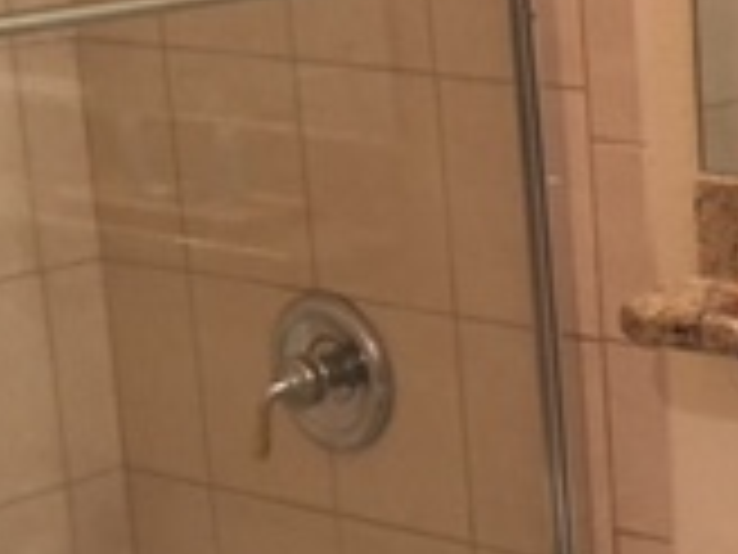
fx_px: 2409
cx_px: 909
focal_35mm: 113
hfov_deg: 16.6
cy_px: 360
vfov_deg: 13.1
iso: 125
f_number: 2.2
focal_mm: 4.15
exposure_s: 1/30
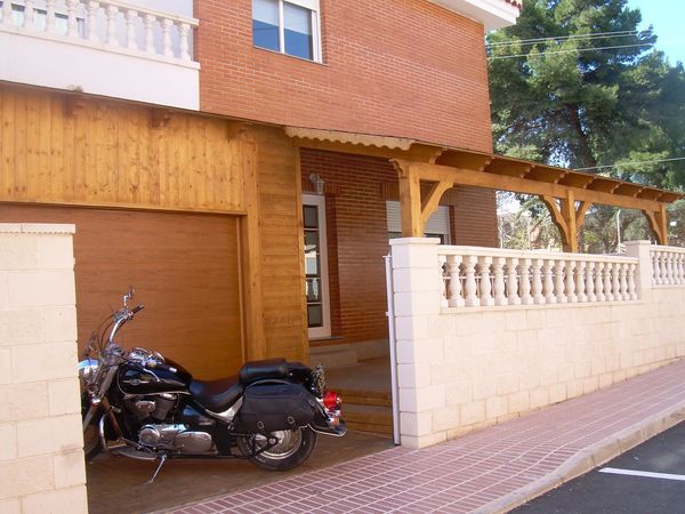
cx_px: 342
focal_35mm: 38
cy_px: 257
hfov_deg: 49.0
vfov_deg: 37.7
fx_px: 752
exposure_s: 1/115
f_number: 4.6
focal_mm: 6.3
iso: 50
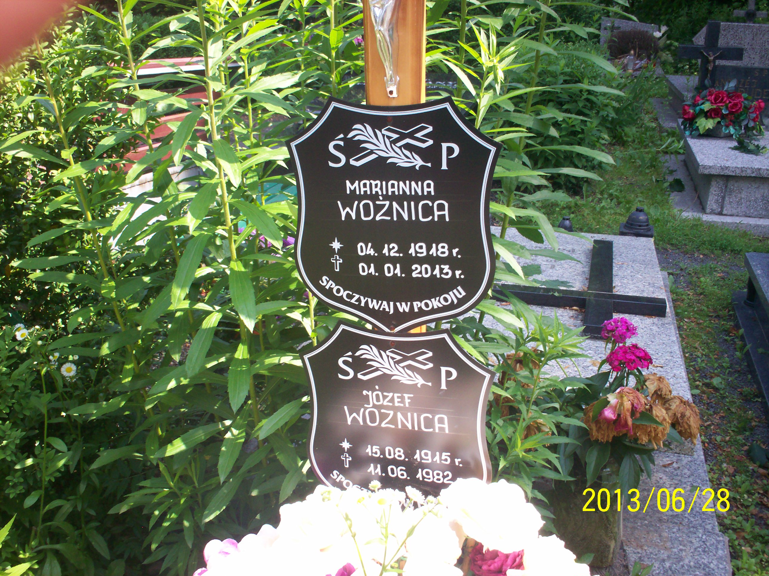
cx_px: 384
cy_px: 288
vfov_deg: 39.7
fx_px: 800
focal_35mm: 36
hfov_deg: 51.4
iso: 100
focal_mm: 6
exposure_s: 1/103
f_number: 4.5
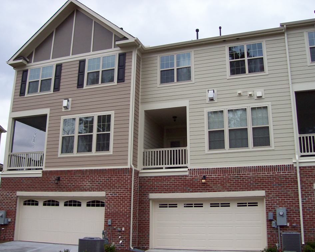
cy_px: 127
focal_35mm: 38
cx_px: 149
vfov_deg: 39.2
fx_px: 354
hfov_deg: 47.9
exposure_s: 1/460
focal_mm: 6
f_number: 2.7
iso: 80
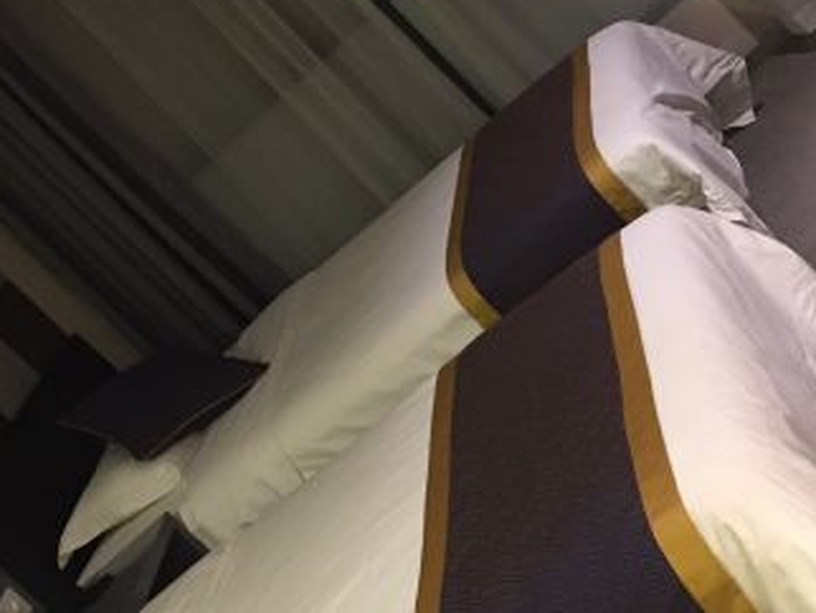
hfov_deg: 30.7
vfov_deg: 23.2
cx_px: 375
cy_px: 184
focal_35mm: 63
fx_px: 1486
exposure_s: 1/17
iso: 250
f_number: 2.2
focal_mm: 4.15
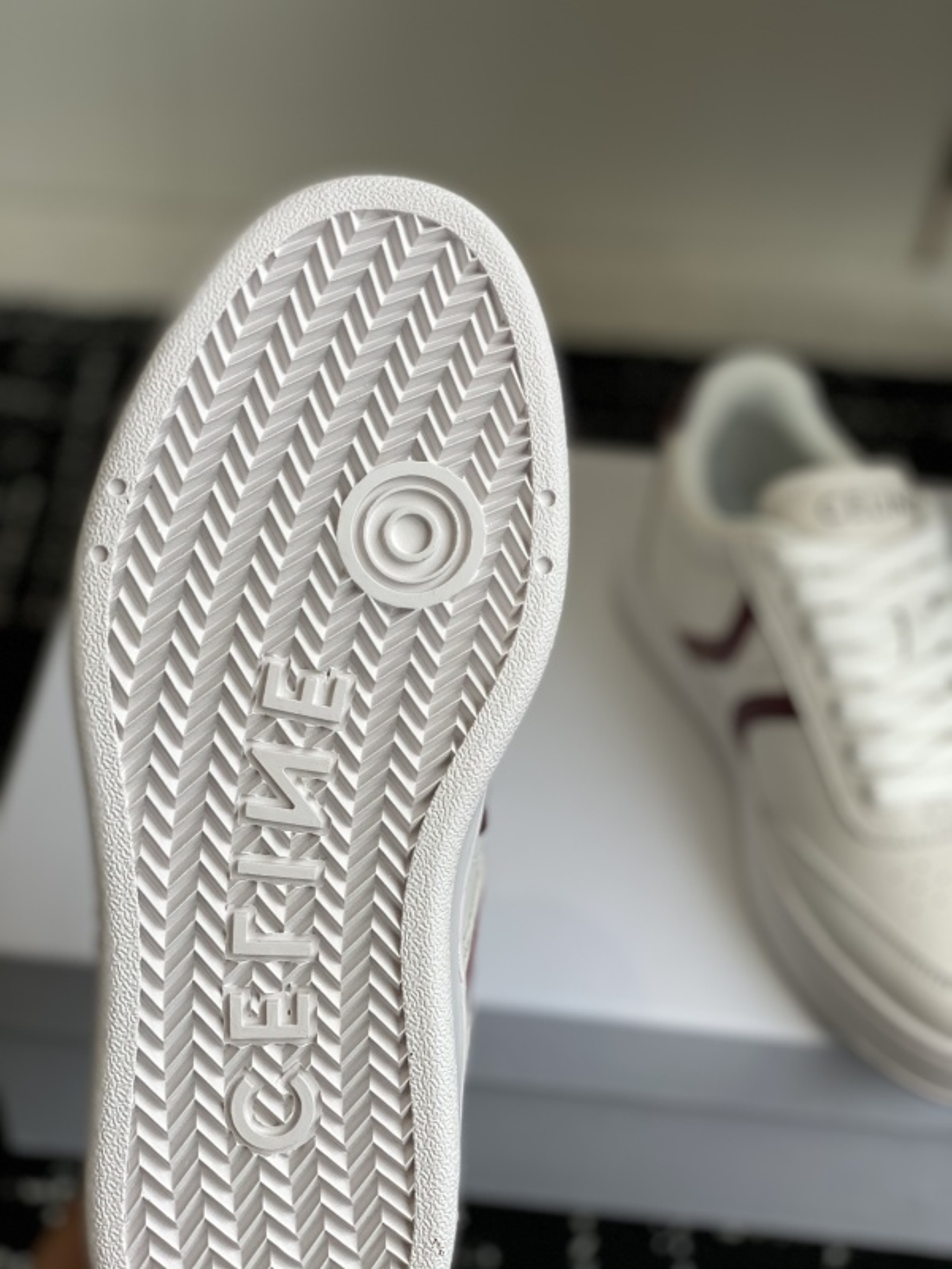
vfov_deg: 36.8
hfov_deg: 28.0
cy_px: 634
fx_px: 1907
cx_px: 476
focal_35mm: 52
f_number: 2
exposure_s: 1/461
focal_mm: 6
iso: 20
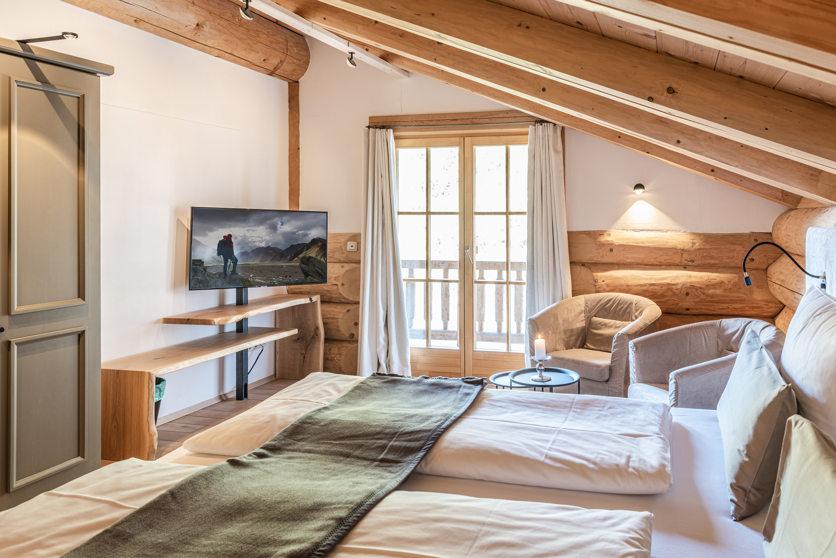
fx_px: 557
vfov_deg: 53.2
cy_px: 279
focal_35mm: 24
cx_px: 418
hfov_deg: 73.7
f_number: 7.1
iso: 64
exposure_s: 2.5
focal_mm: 24
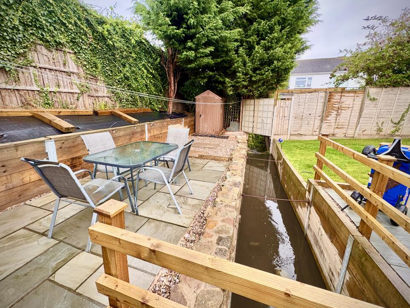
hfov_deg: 98.2
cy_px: 154
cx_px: 205
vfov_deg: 81.7
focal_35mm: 15
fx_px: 178
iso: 40
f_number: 2.2
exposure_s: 1/188
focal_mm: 2.22
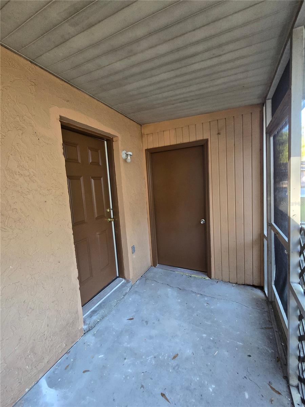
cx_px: 152
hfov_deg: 89.9
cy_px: 204
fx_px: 153
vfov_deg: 106.2
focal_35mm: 13
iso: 500
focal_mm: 2.2
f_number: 2.2
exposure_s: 1/60
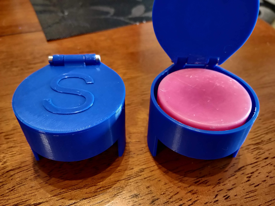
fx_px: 191
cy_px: 103
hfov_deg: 71.6
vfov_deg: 56.8
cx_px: 138
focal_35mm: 24
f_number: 1.7
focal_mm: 4.1
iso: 1000
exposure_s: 1/40
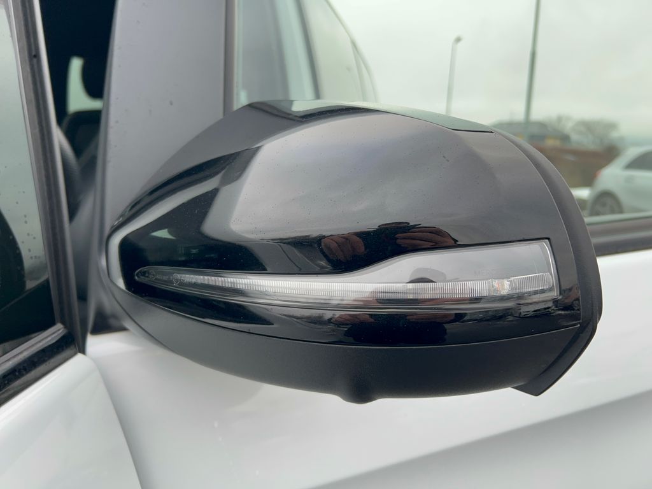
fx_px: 490
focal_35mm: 26
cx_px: 326
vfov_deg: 53.1
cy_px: 244
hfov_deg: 67.3
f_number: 1.5
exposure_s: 1/200
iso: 40
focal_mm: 5.7
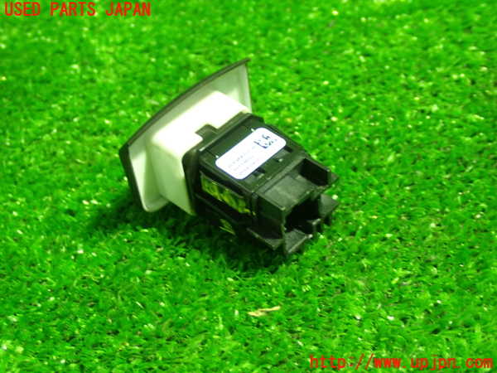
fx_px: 775
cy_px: 186
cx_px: 248
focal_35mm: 54
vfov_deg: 27.0
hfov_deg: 35.5
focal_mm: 9.65
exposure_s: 1/20
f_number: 3.3
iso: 800
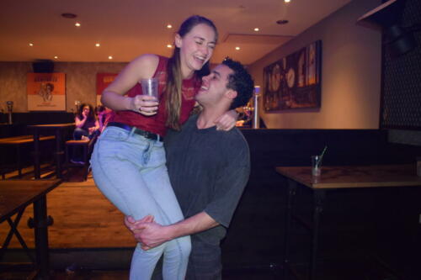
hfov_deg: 67.4
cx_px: 210
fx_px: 316
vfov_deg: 47.9
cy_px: 140
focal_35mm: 27
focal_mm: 18
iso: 2800
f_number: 3.5
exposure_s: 1/60
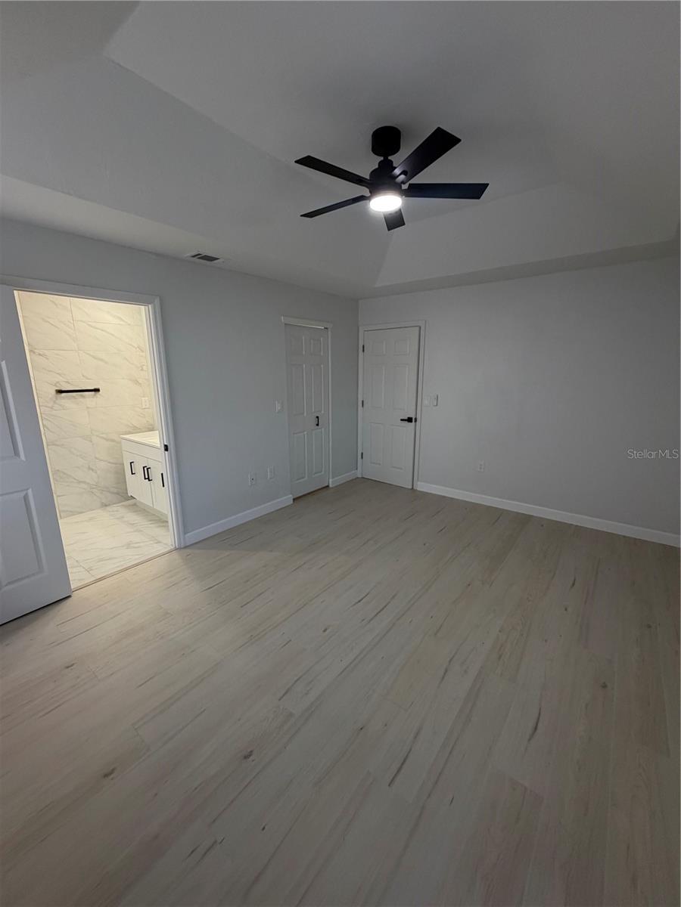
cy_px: 454
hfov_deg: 85.7
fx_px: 367
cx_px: 340
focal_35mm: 14
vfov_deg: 102.1
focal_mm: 2.22
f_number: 2.2
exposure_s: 1/120
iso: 320
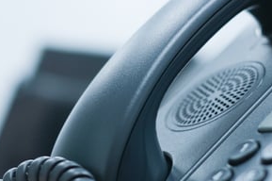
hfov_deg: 15.4
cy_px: 107
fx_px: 1004
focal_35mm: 133
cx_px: 125
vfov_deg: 10.3
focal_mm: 35
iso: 250
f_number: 2
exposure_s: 1/125
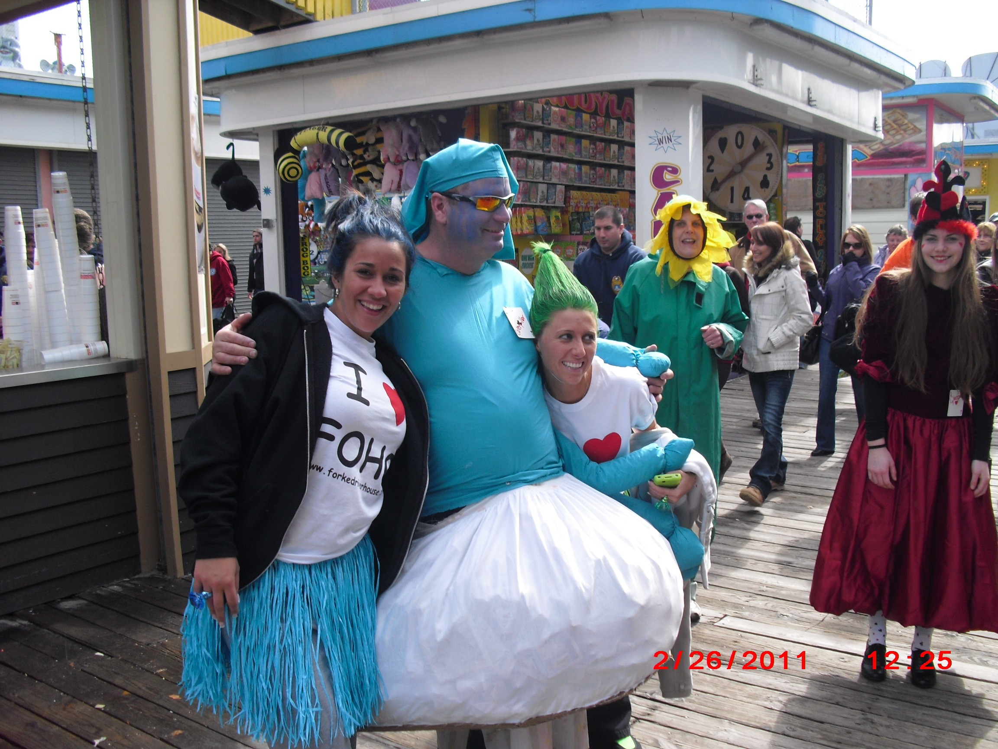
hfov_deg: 51.4
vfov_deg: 39.7
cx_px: 499
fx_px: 1038
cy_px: 374
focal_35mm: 36
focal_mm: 6.3
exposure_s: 1/80
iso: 100
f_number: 7.8
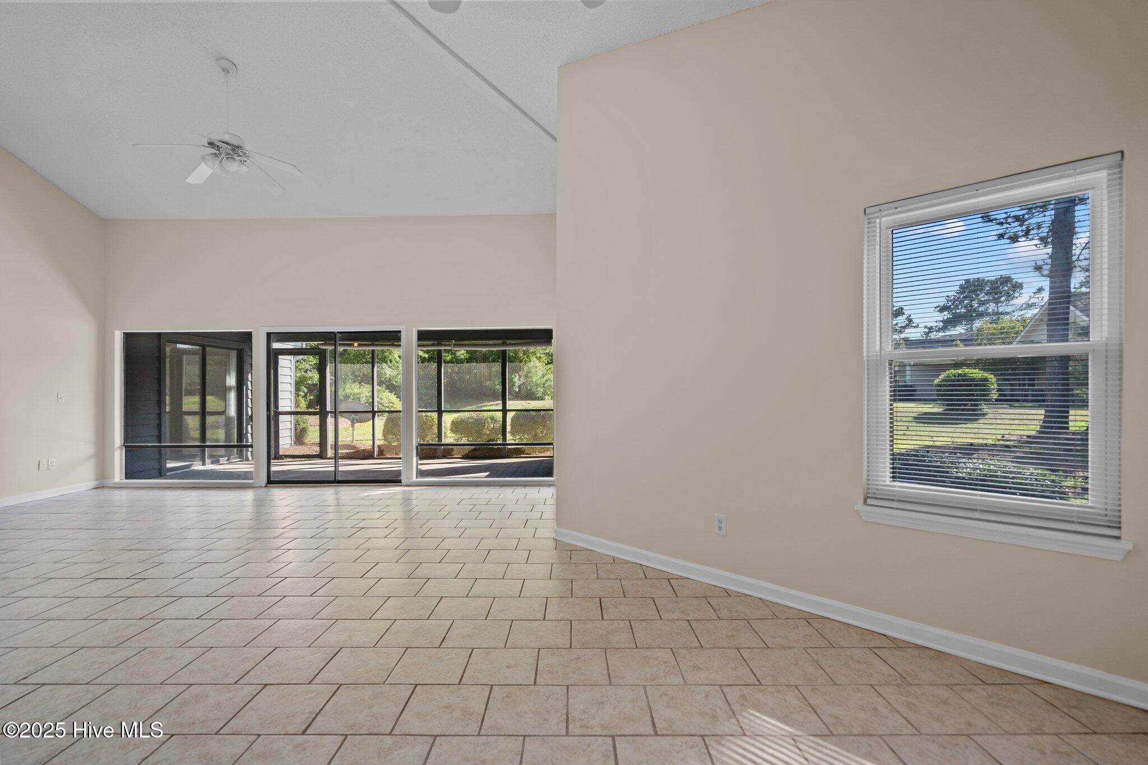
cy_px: 382
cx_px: 574
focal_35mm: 16
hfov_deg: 96.7
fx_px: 510
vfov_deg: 73.7
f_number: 4
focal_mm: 16
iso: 320
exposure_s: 1/20
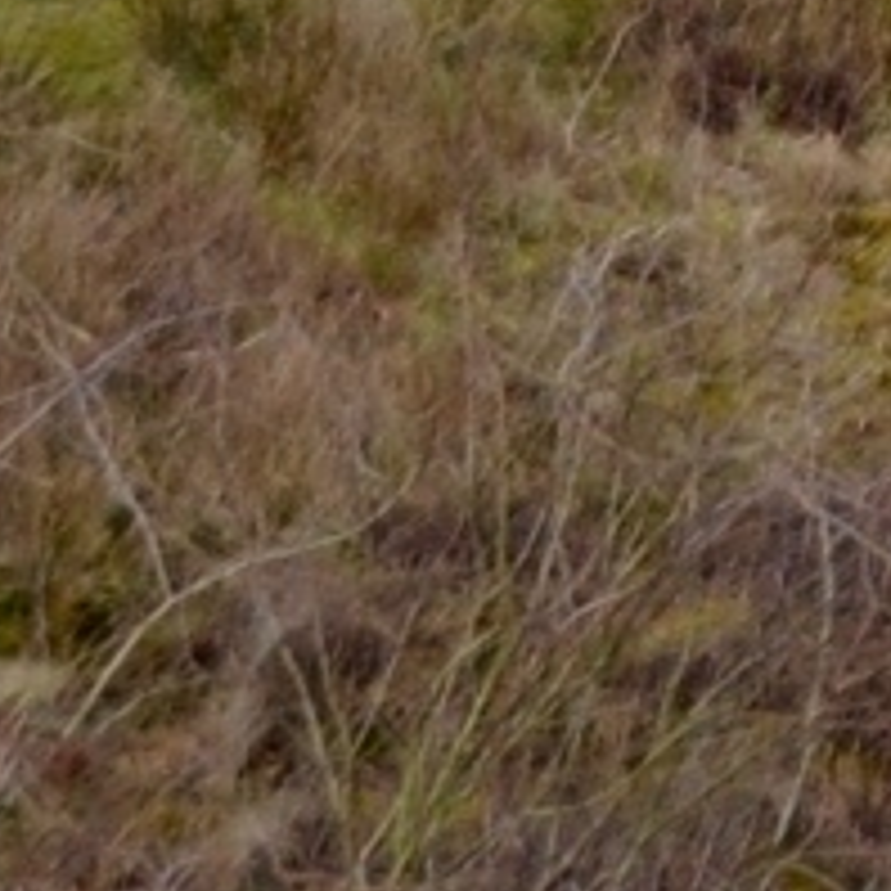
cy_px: -1620
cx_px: 4608
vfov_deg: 4.7
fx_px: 10454
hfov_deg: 4.2
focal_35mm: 359
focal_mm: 26
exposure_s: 1/1000
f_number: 4
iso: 400
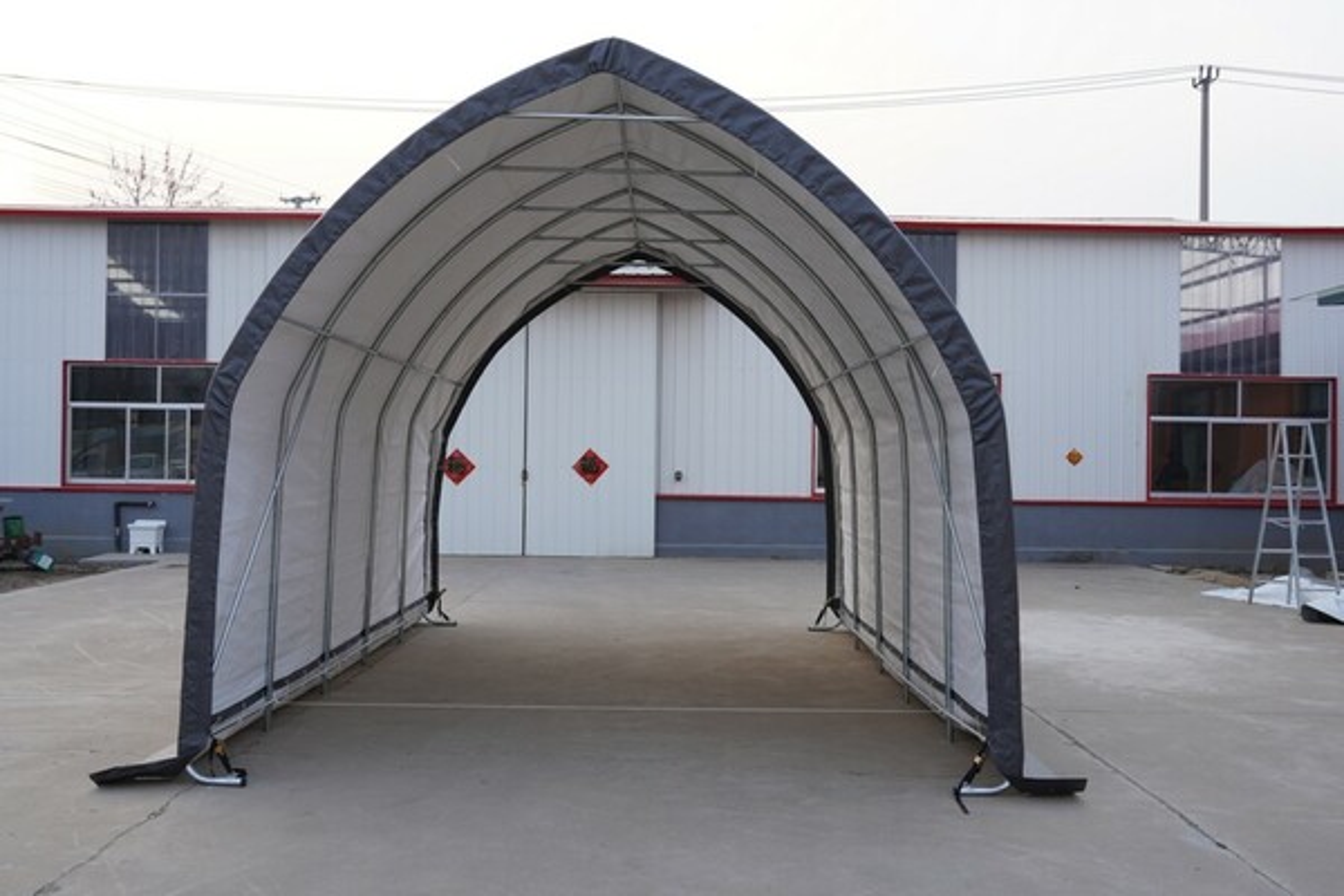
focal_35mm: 35
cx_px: 672
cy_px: 448
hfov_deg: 54.4
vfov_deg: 37.9
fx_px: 1307
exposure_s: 1/60
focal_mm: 35
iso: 100
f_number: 5
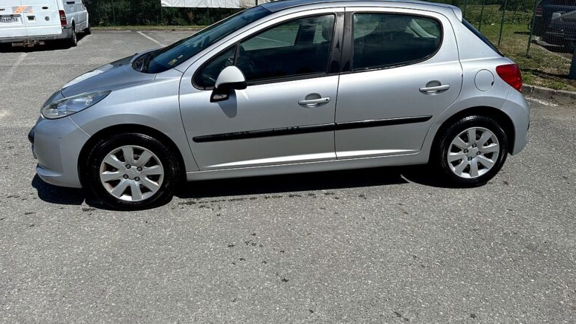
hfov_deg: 69.9
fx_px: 412
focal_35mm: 27
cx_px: 288
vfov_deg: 42.4
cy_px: 112
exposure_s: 1/8197
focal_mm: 6.86
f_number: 1.78
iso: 80
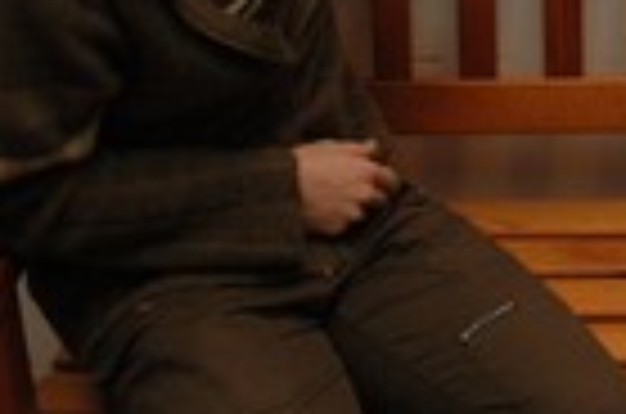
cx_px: 676
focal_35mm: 95
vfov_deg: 13.8
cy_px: -122
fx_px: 1648
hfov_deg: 20.6
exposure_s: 1/45
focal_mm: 22
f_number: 5.6
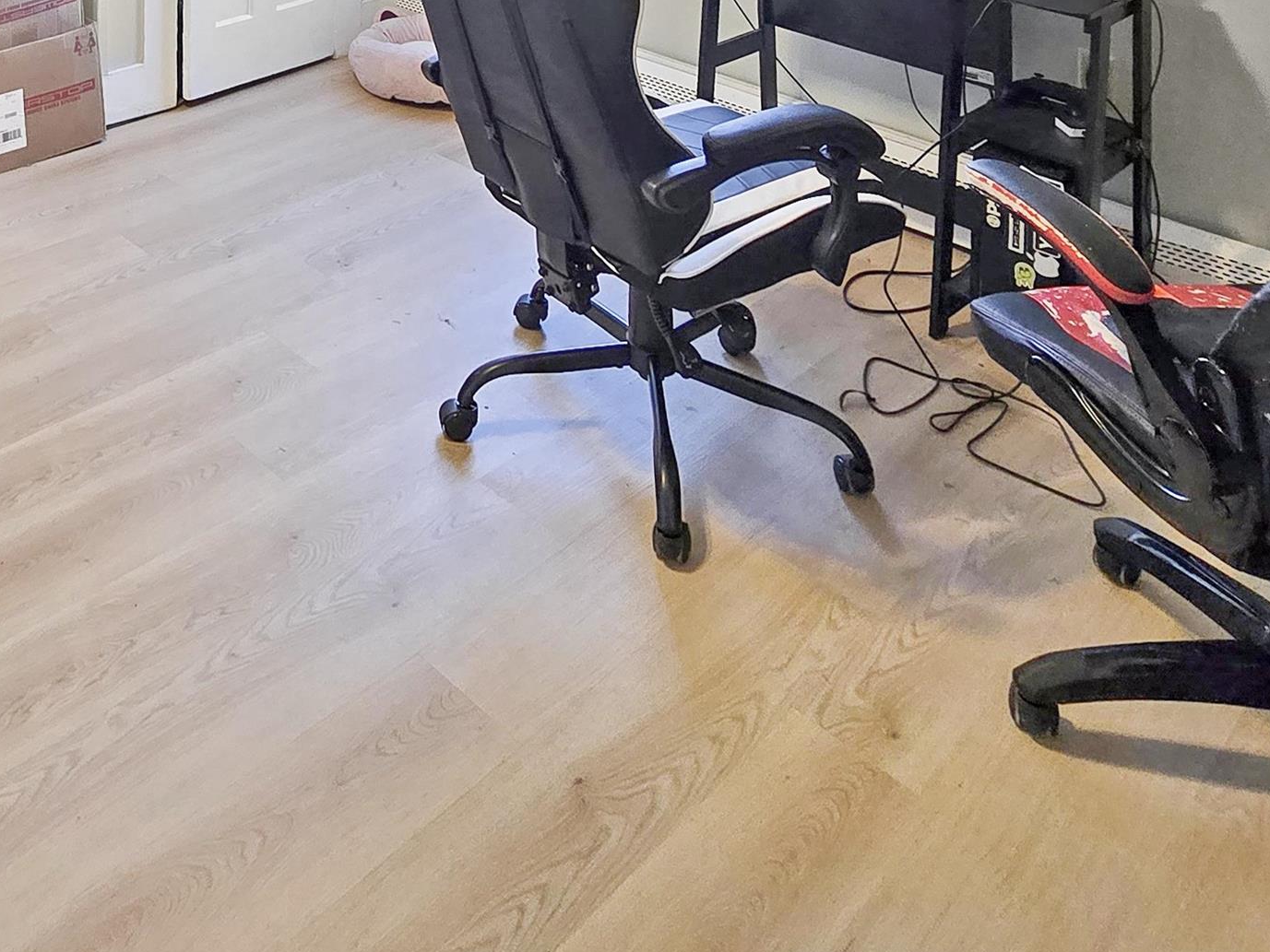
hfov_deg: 55.8
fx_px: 1064
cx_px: 198
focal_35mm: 29
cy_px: -76
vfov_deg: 40.0
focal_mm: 2.2
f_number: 2.2
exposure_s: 1/60
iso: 160
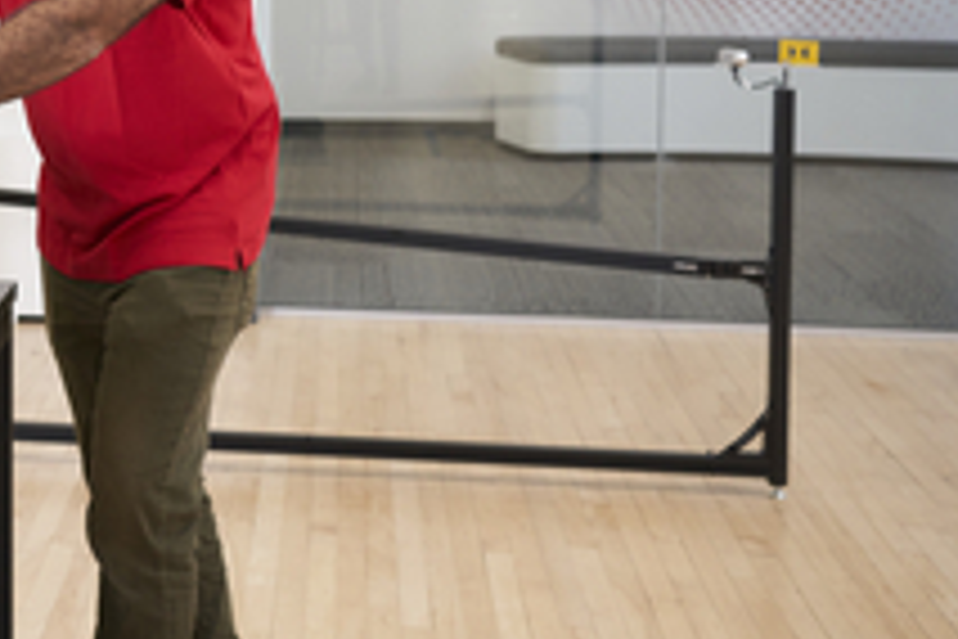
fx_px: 2102
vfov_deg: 17.0
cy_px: 27
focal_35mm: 79
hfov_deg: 24.0
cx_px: -90
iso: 640
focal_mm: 35
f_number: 3.5
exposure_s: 1/160
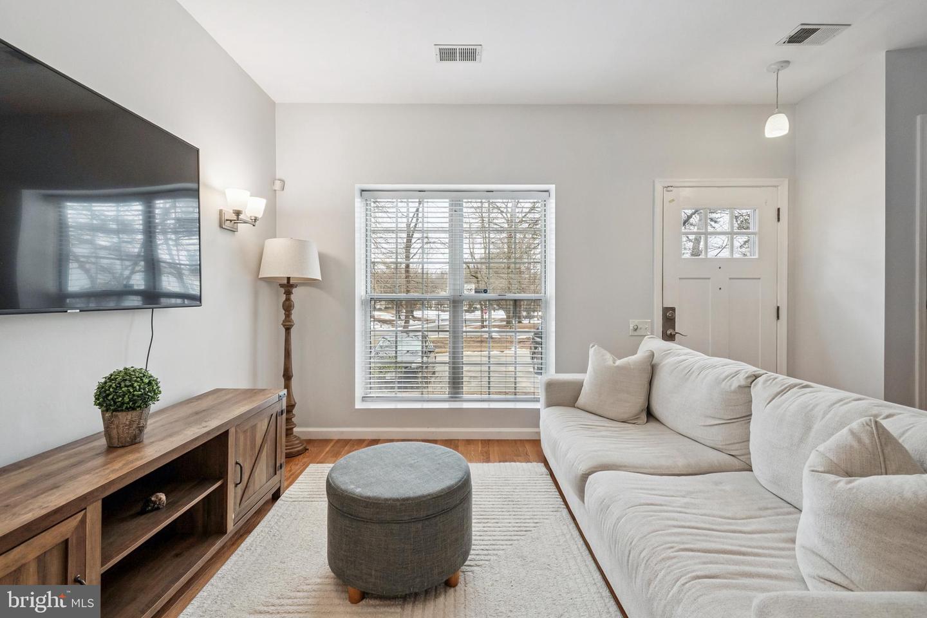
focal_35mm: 15
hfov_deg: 100.4
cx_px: 464
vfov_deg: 77.3
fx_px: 386
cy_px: 309
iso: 400
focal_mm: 10
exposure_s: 1/80
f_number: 8
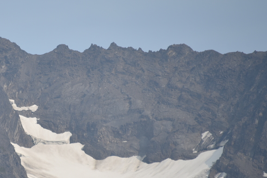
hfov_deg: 3.1
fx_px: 4957
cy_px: 107
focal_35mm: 668
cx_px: 26
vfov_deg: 2.1
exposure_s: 1/640
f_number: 6.3
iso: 100
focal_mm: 300
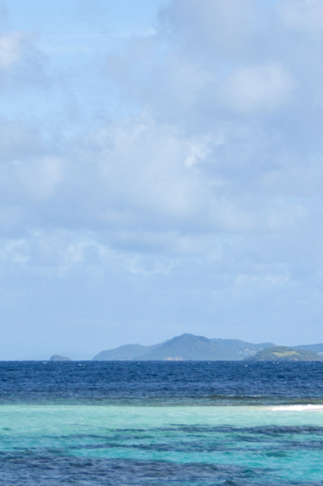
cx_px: 186
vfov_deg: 8.0
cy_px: 196
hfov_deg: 5.3
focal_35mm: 259
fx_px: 3488
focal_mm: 66
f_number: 7.1
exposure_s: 1/800
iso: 200
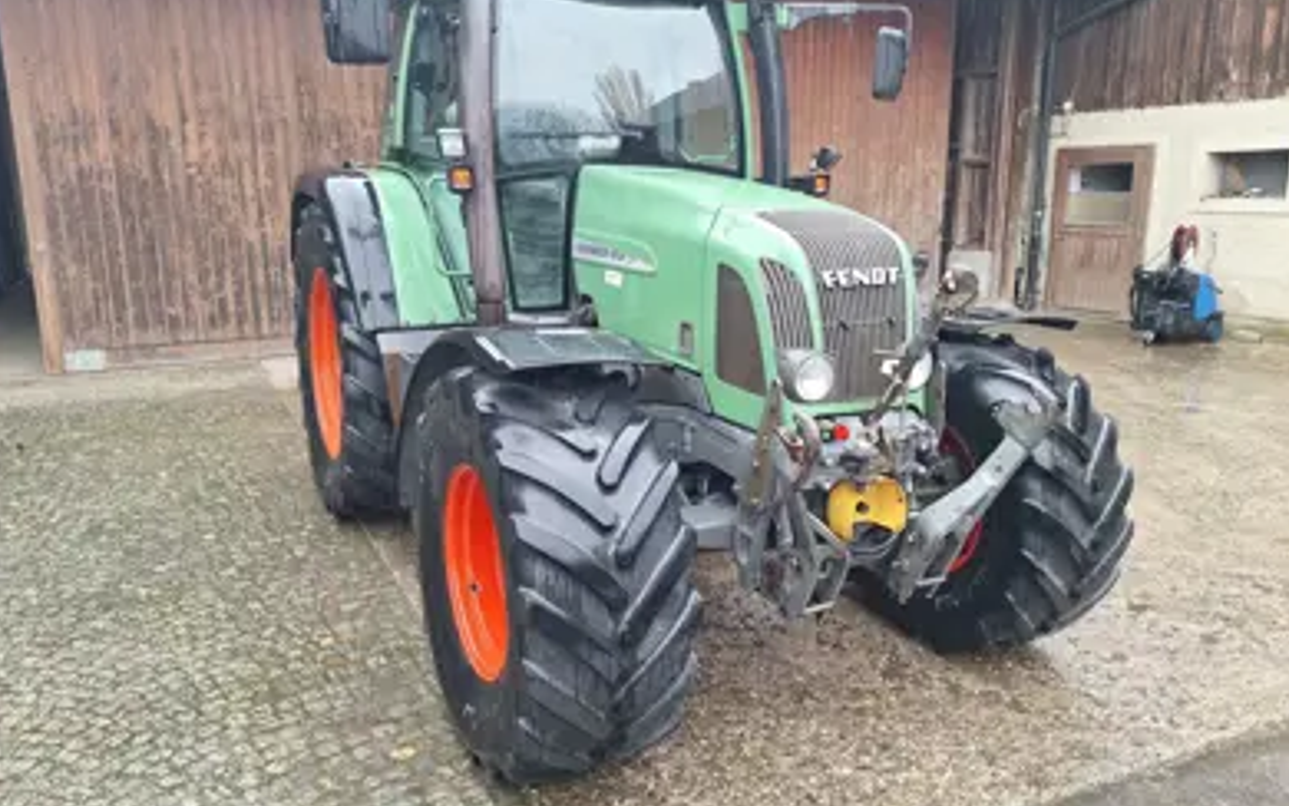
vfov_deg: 49.2
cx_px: 644
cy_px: 367
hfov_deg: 72.5
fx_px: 878
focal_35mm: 25
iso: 50
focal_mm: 5.54
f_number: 1.8
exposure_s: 1/100
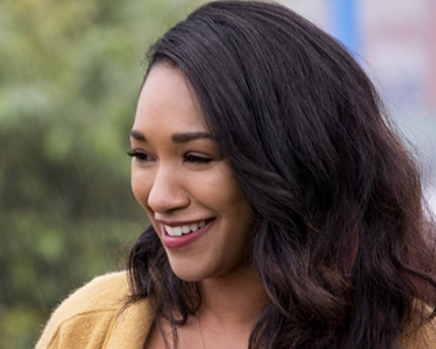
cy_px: 296
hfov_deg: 4.2
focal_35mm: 462
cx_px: -44
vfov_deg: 3.3
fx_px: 5962
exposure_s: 1/125
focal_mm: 134.4
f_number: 5
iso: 400
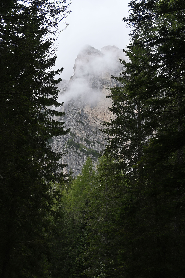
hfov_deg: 30.8
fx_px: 335
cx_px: 92
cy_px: 139
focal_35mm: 44
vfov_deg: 45.0
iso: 100
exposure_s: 1/320
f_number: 5.6
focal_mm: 29
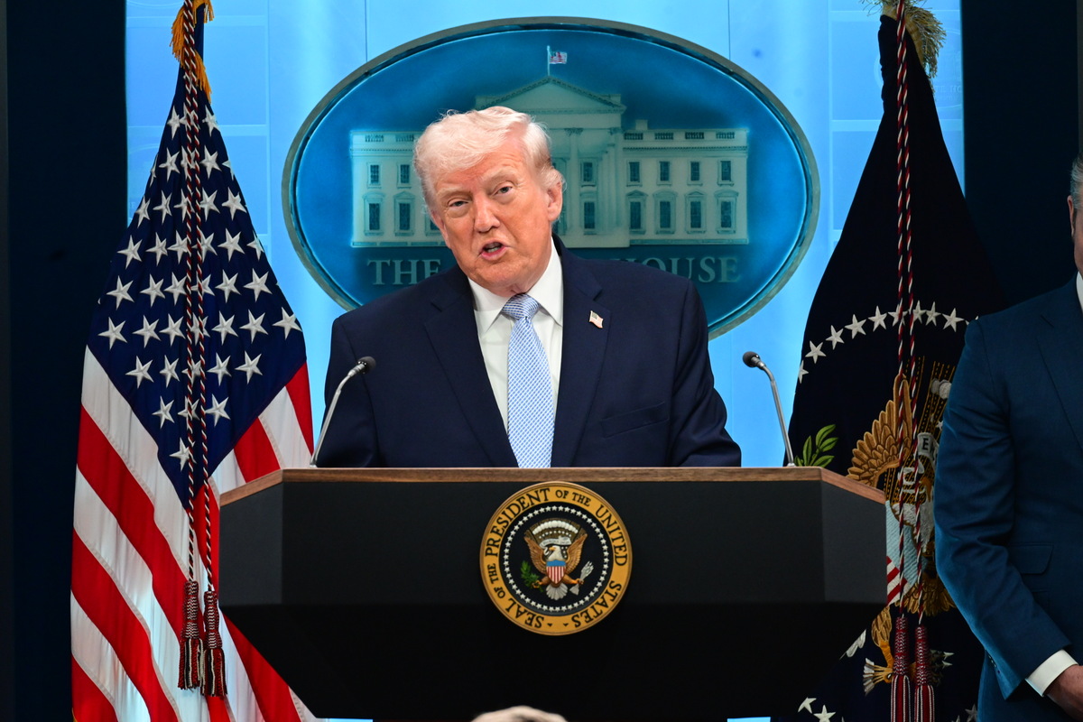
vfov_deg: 6.9
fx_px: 6016
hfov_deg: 10.3
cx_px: 542
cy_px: 361
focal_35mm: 200
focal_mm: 200
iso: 5000
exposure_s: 1/60
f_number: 9
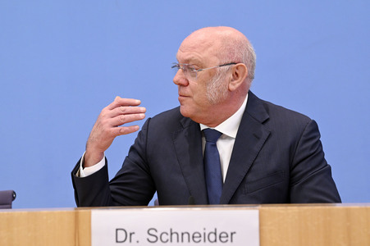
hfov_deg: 22.6
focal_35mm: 90
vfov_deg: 15.2
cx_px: 185
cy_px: 123
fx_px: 924
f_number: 6.3
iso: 4000
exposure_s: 1/500
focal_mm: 90
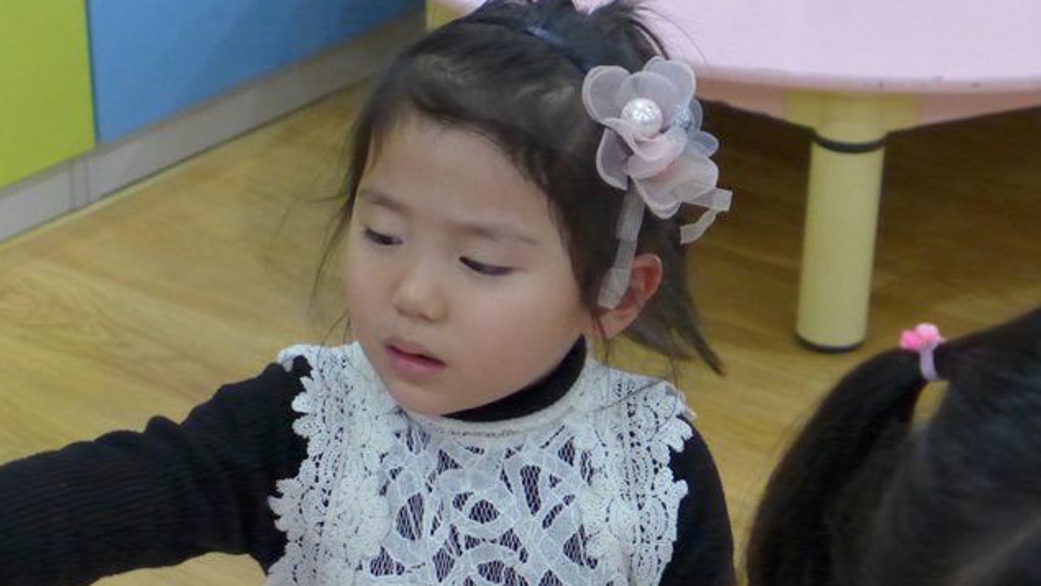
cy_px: 328
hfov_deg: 21.6
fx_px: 2733
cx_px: 517
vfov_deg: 12.2
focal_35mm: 99
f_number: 2.3
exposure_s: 1/400
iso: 1600
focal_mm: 17.7
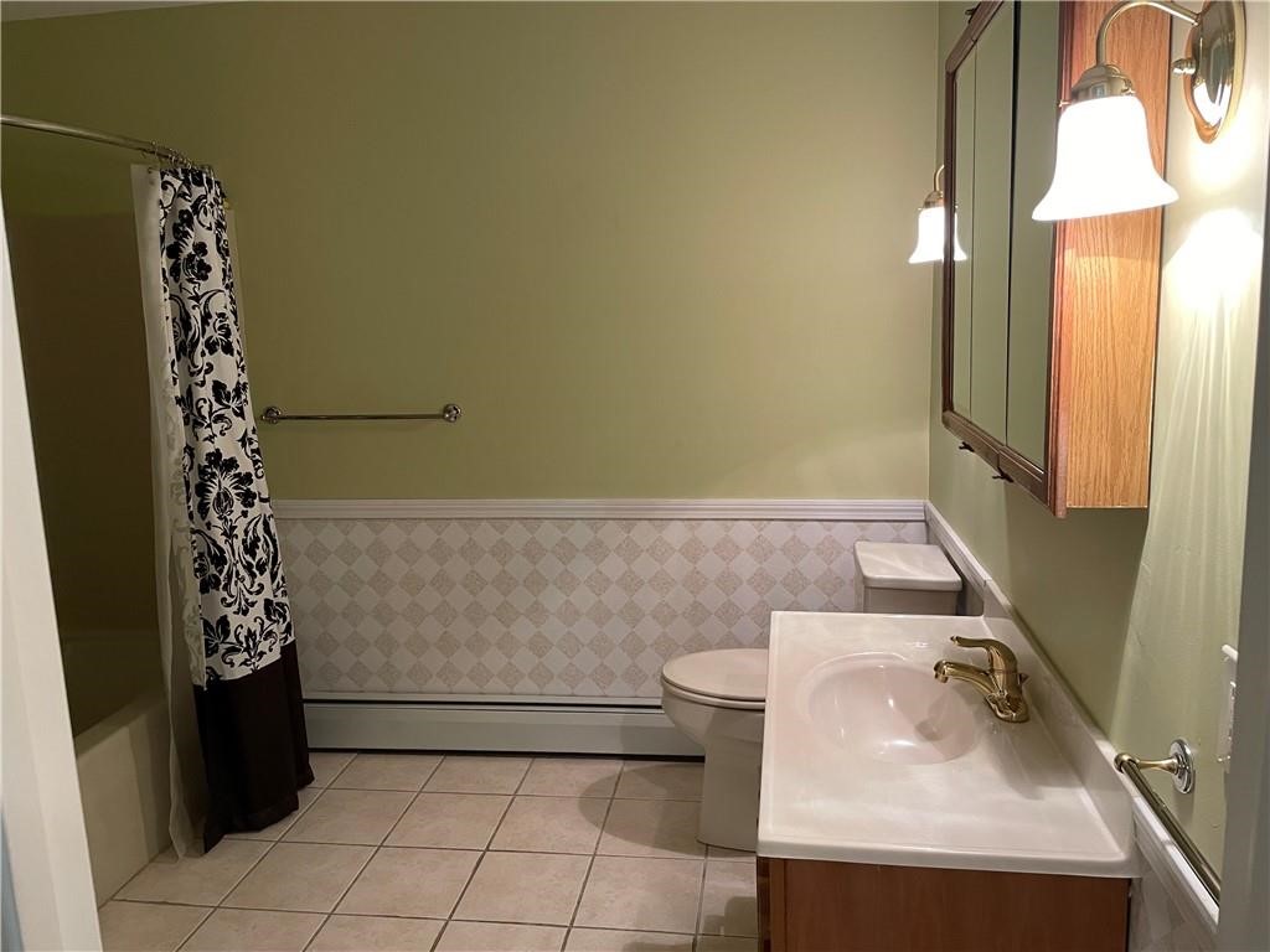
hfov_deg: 67.3
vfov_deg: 53.1
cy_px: 476
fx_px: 954
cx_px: 635
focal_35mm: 26
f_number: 1.6
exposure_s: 1/60
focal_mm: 4.2
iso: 250
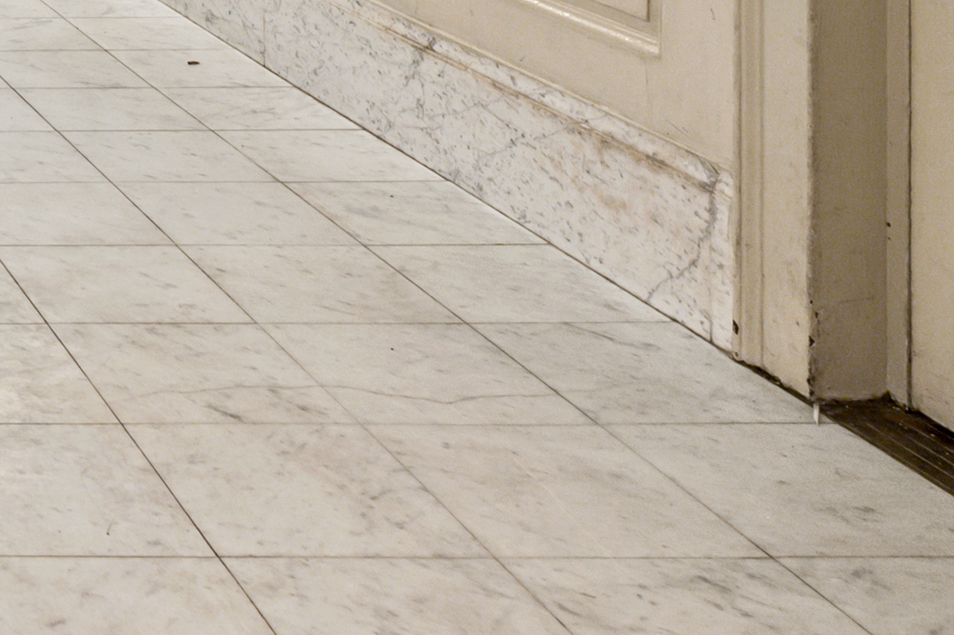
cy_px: -468
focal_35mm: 56
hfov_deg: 26.0
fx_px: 1483
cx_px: -488
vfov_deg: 19.1
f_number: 11
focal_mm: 14
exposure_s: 2.5
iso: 320
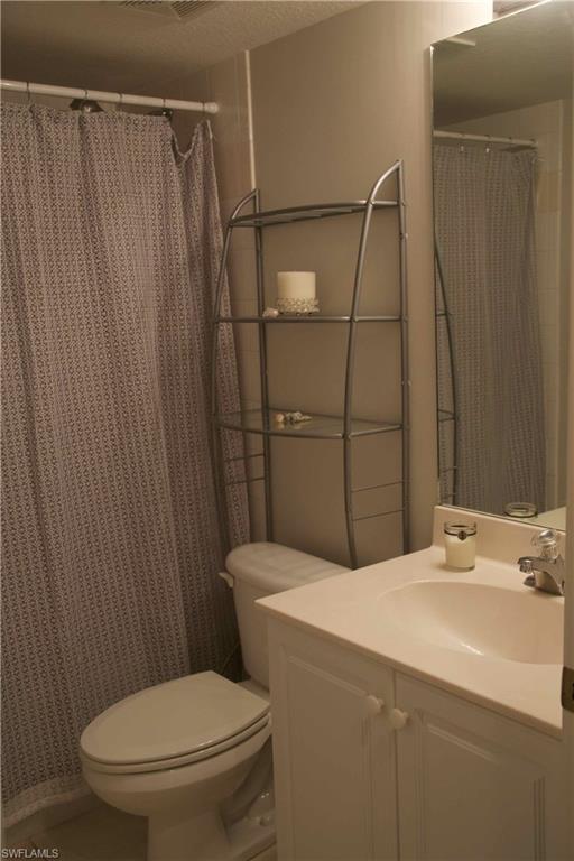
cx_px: 287
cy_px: 430
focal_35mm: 38
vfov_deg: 51.3
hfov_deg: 35.5
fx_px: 897
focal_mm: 25
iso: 400
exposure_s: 1/60
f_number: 4
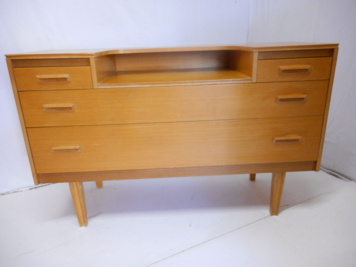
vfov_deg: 53.1
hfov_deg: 67.3
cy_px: 137
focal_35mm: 26
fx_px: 267
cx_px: 176
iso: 400
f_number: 3.7
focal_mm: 4.5
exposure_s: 1/15
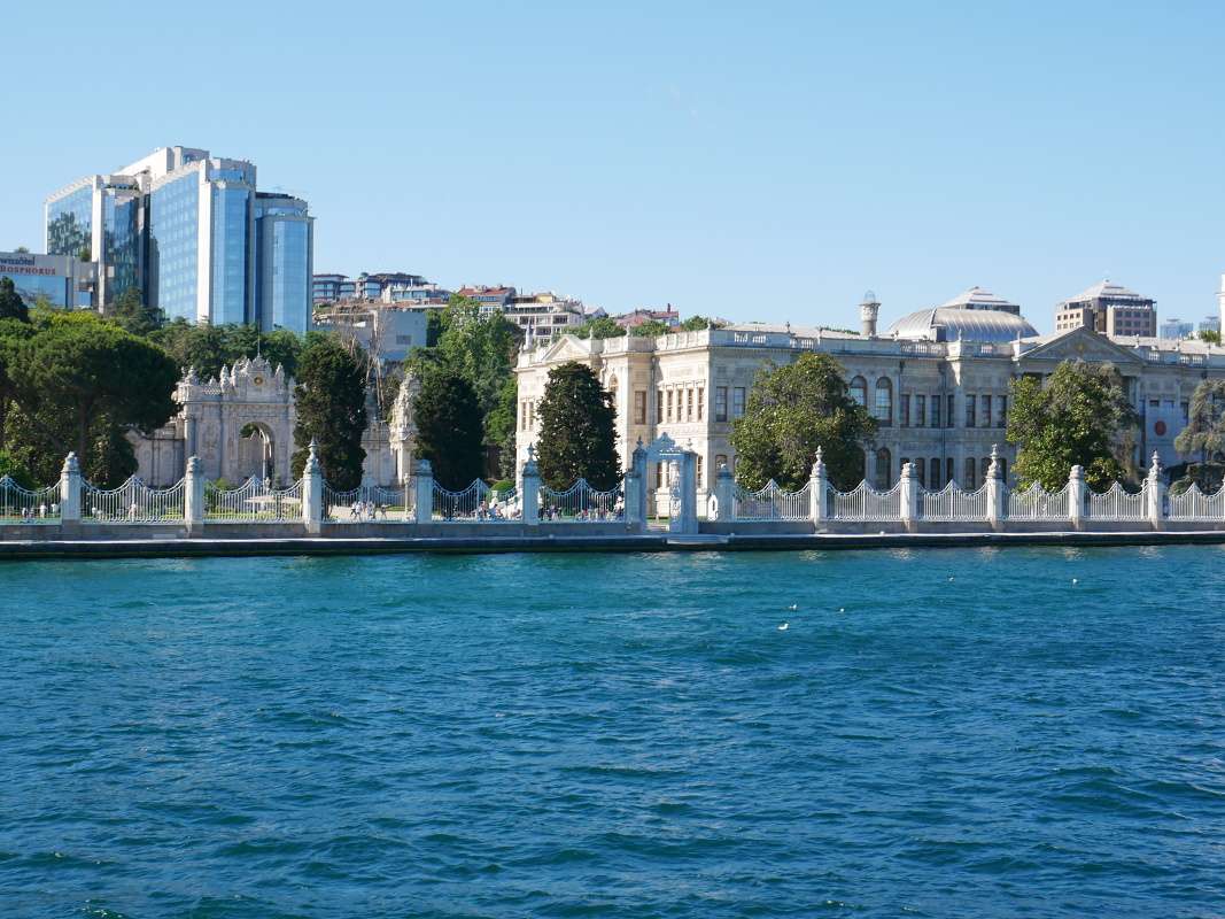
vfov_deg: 29.1
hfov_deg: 38.2
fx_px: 1769
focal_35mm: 50
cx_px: 612
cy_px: 460
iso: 200
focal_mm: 25
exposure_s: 1/320
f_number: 8
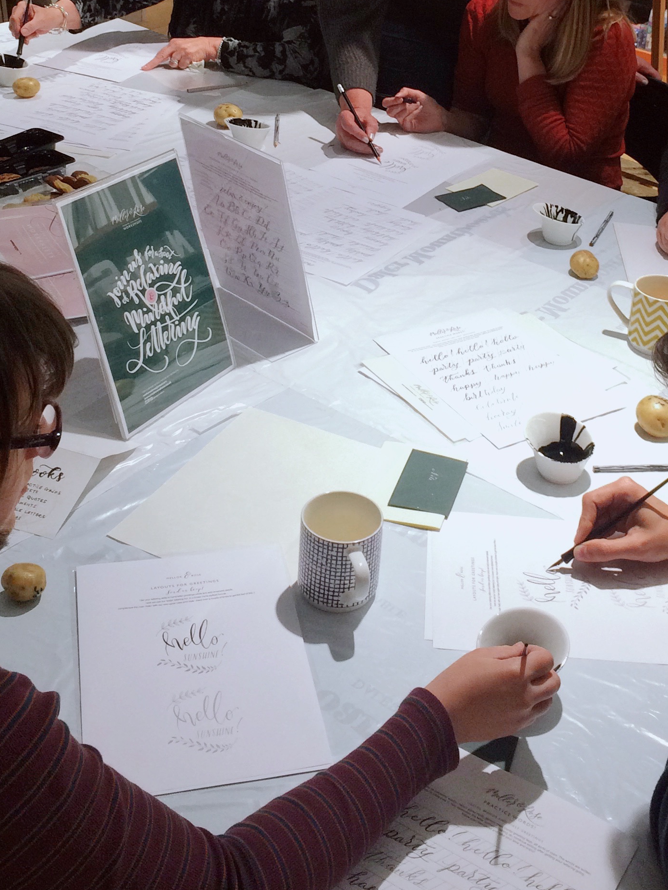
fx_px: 1312
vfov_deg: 36.2
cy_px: 177
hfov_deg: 28.4
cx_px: 431
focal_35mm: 51
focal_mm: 4.15
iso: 64
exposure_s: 1/100
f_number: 2.2
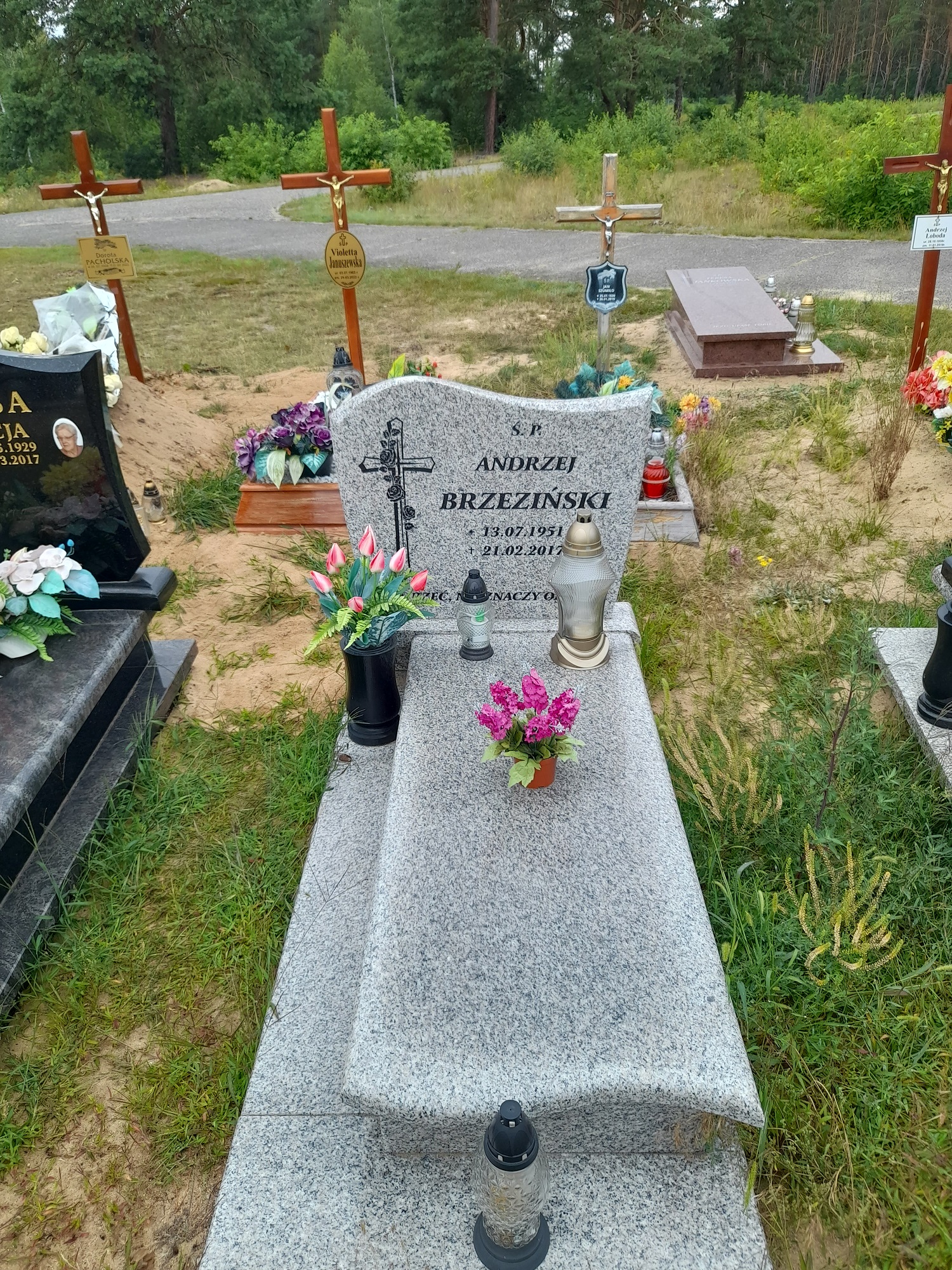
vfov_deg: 69.4
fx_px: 917
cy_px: 635
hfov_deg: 54.9
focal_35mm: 25
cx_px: 476
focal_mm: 4.6
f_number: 2
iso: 20
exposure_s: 1/100
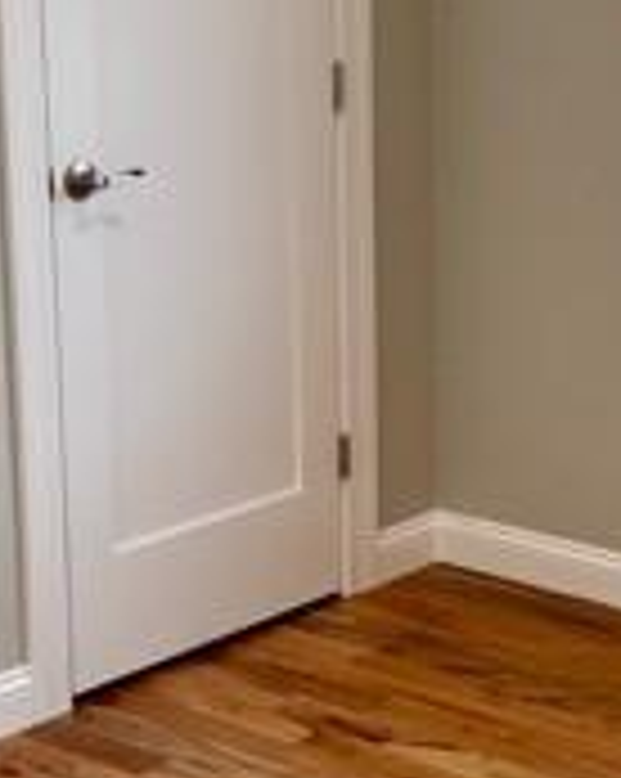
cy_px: 346
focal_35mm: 94
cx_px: 608
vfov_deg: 20.4
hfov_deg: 16.0
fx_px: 2163
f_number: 1.6
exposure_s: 1/120
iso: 50
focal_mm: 4.2
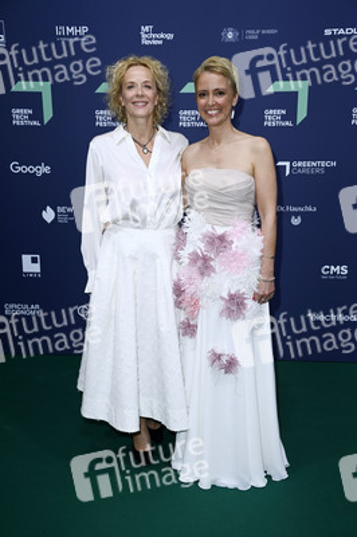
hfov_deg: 33.3
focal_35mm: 40
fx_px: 596
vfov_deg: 48.5
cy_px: 268
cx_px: 178
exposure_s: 1/250
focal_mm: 40
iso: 640
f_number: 5
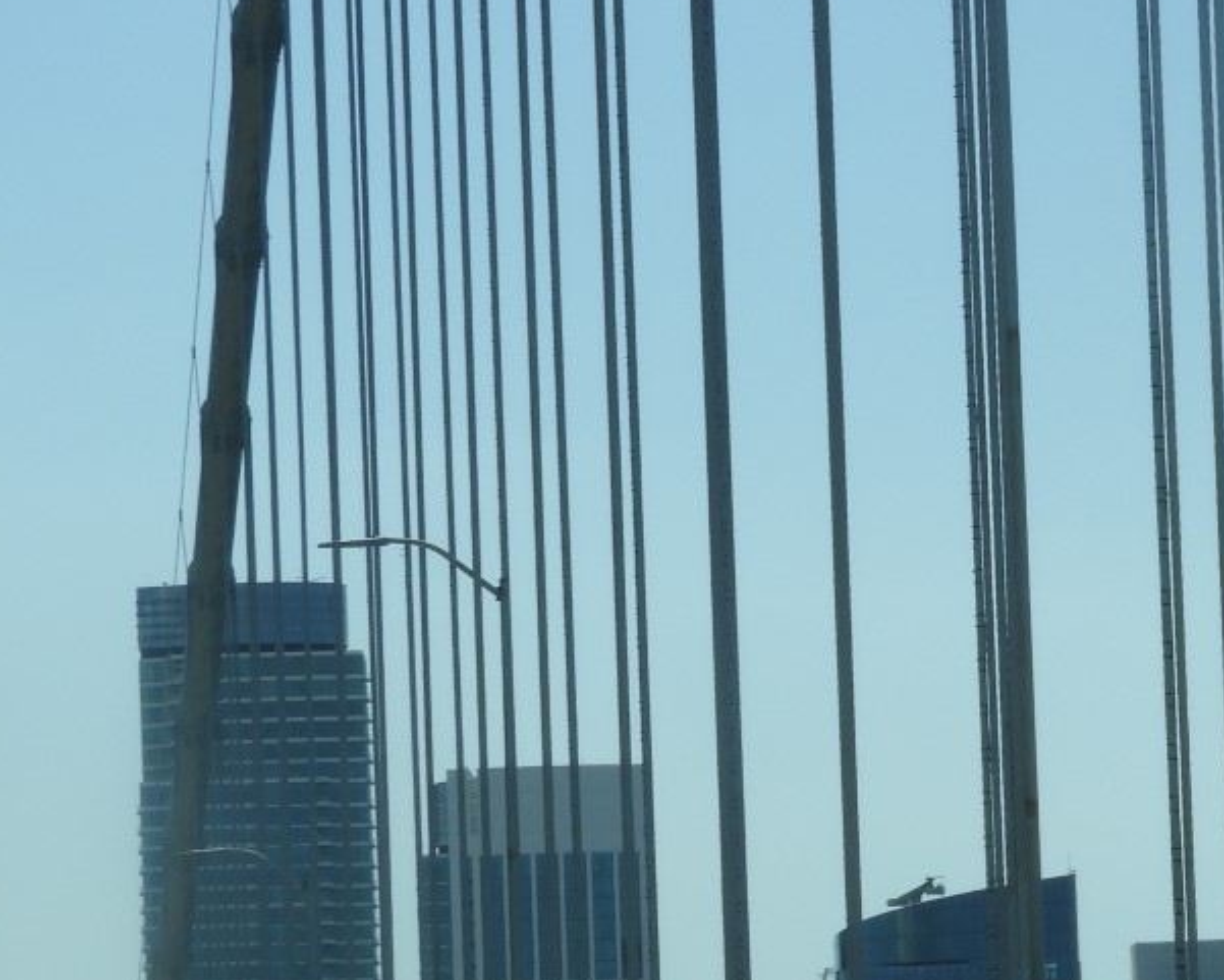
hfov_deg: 7.2
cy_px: 872
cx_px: 1214
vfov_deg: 5.7
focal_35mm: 269
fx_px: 9746
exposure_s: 1/800
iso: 100
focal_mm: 20.6
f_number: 5
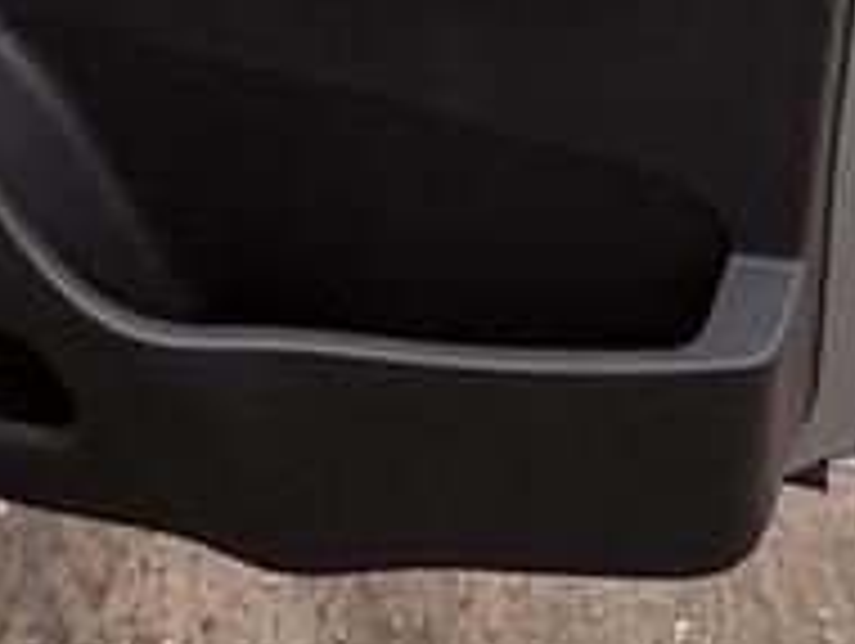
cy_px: -766
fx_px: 1632
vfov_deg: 15.7
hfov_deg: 28.8
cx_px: 675
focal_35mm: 66
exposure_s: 1/99
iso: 80
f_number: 2.2
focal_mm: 2.22
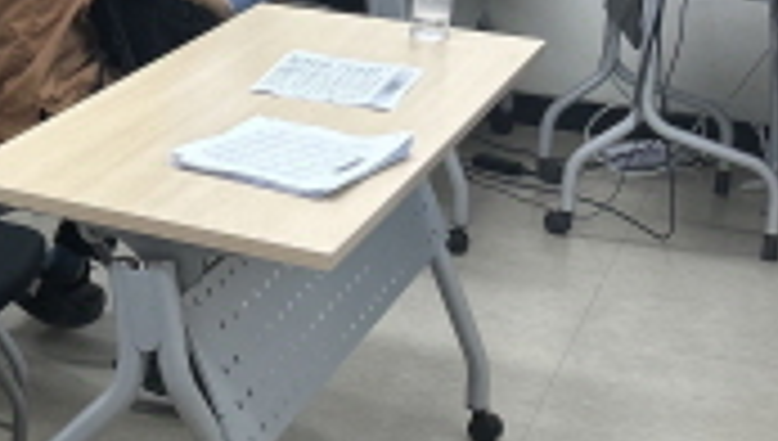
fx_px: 2025
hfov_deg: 19.6
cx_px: -301
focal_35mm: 98
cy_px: 22
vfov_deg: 12.3
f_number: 1.5
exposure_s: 1/120
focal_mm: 5.7
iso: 64
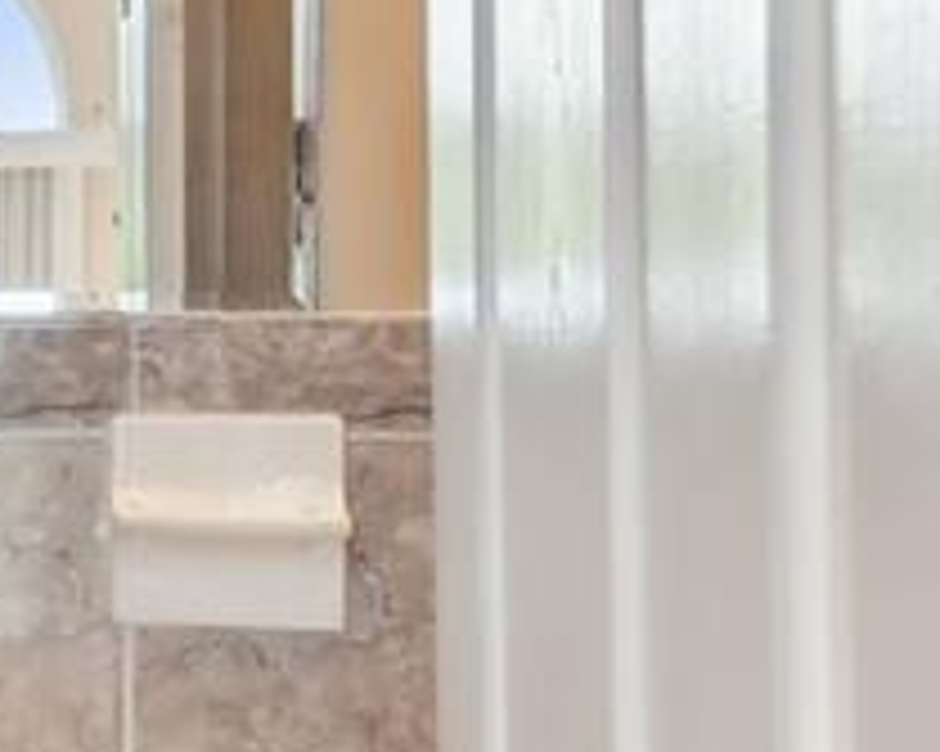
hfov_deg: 12.8
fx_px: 3003
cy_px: 369
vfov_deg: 14.3
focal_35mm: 108
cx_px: -1435
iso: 100
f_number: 7.1
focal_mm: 10
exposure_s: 1/13
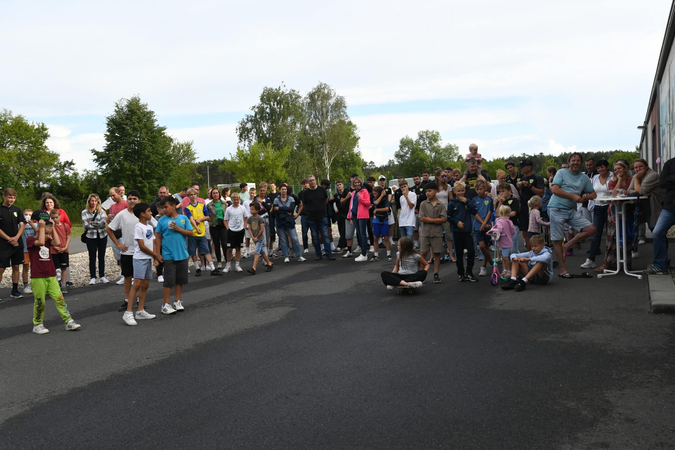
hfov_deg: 58.7
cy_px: 225
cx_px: 338
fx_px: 600
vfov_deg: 41.1
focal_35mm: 32
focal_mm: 32
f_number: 7.1
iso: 1250
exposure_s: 1/1600
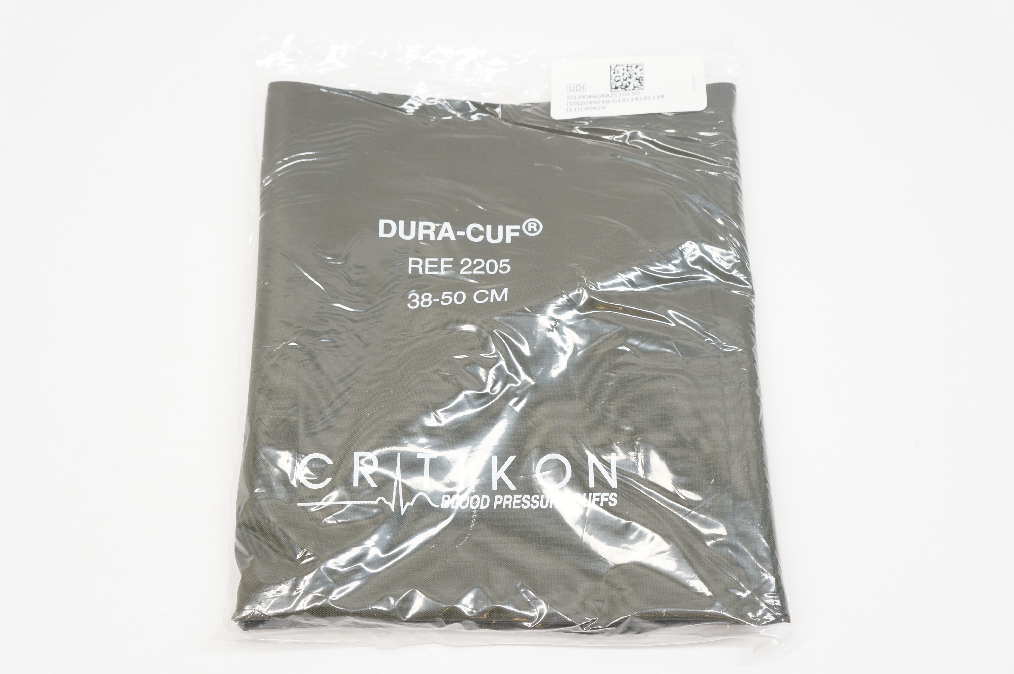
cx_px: 507
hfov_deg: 48.0
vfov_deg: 32.9
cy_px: 337
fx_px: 1140
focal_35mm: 40
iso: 400
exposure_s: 1/50
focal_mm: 27
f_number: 5.6
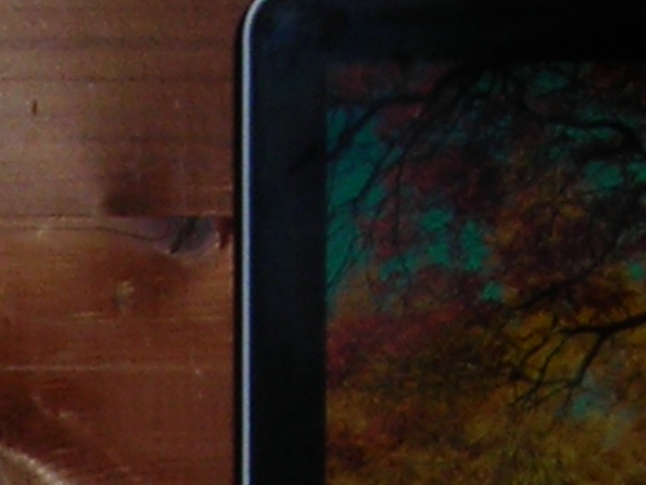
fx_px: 5208
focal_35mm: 279
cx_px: -145
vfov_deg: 5.2
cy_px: 1204
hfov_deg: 7.0
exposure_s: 1/60.1
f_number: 3.2
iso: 50
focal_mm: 6.3
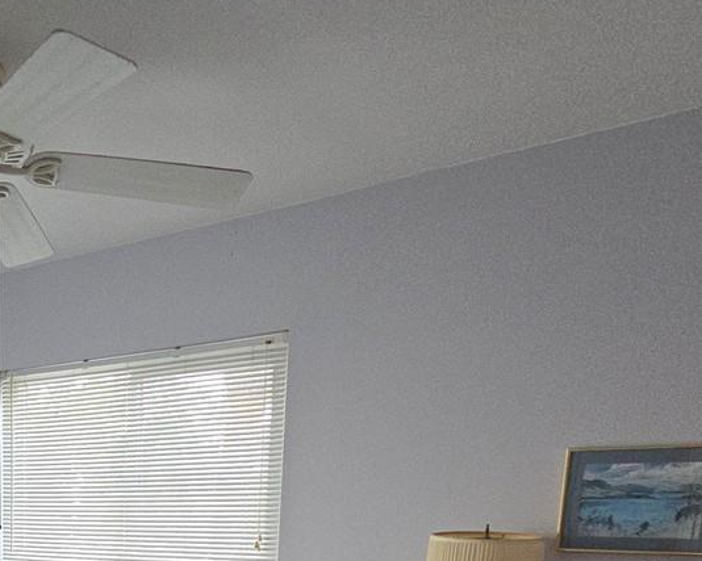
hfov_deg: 42.6
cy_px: 652
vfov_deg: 33.0
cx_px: 29
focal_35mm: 38
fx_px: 789
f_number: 2.2
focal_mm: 2.2
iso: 100
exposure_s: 1/120
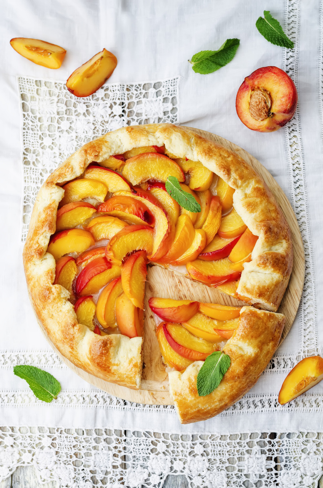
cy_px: 244
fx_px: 1014
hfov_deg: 18.1
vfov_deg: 27.0
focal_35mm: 75
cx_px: 162
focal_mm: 50
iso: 100
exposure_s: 1/3.33
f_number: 6.3
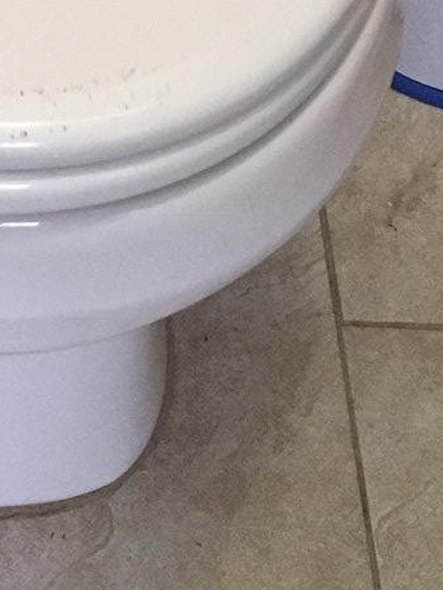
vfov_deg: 13.9
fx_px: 2183
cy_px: -432
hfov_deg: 11.4
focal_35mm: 128
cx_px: -74
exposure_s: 1/30
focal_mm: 4.15
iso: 125
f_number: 2.2
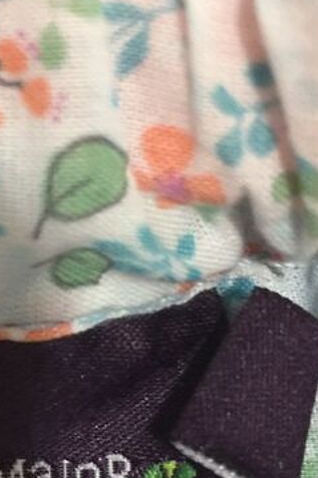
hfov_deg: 15.9
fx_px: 1114
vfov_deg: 24.0
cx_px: -19
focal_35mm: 84
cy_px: 354
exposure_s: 1/8
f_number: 2.2
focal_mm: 4.15
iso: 125
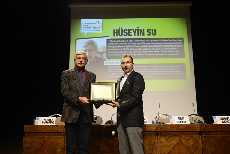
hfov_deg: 58.7
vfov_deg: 41.1
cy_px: 77
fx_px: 204
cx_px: 115
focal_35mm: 32
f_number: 3.3
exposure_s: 1/125
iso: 1100
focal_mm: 32
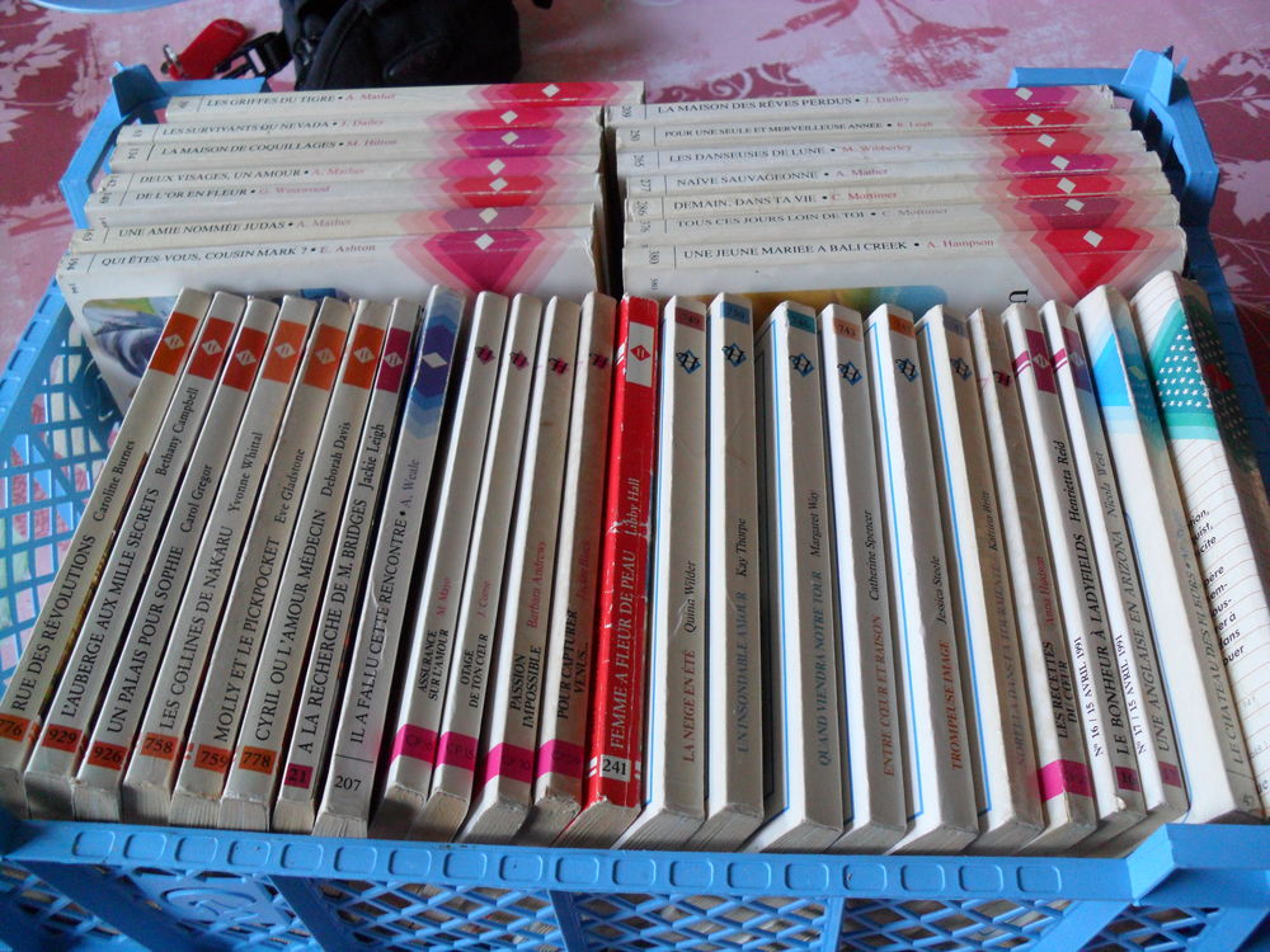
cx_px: 635
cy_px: 476
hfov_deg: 52.6
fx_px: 1284
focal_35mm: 35
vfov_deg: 40.7
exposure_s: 1/30
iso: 200
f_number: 3
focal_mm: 6.3
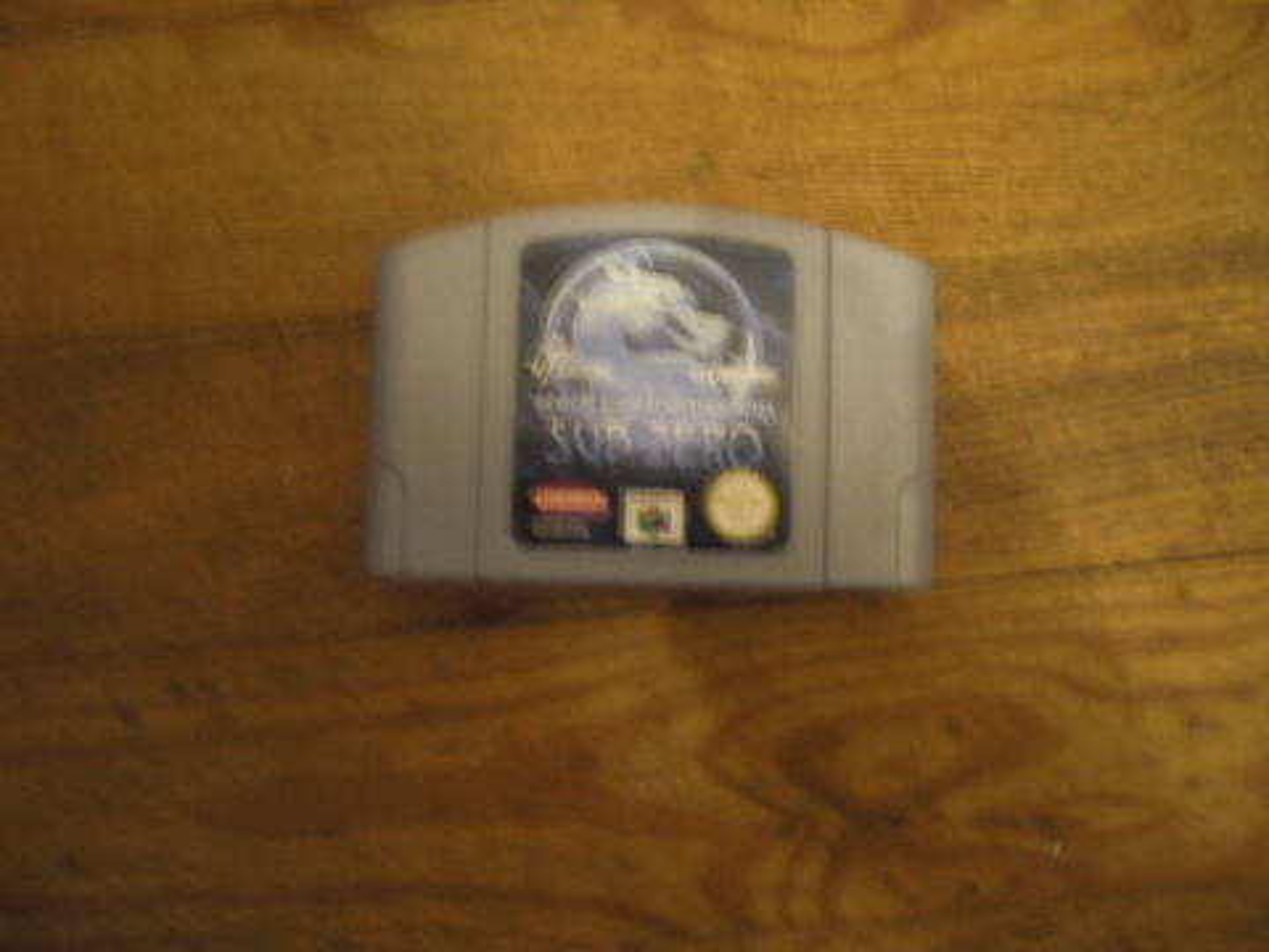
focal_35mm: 28
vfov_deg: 49.7
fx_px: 1026
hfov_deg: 63.4
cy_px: 476
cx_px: 634
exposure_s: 1/2
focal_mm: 4.9
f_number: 2.6
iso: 200
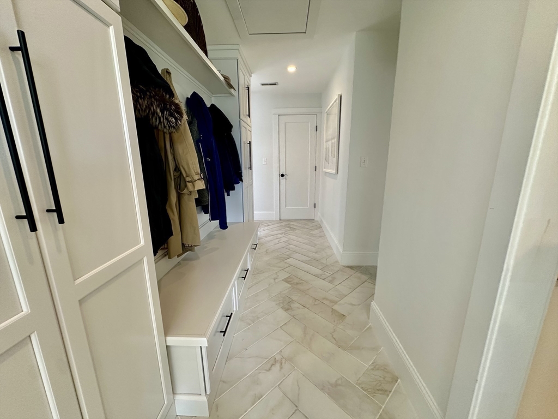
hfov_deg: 102.1
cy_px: 210
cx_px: 279
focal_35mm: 14
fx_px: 226
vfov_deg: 85.7
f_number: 2.2
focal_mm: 2.22
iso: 200
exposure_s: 1/60
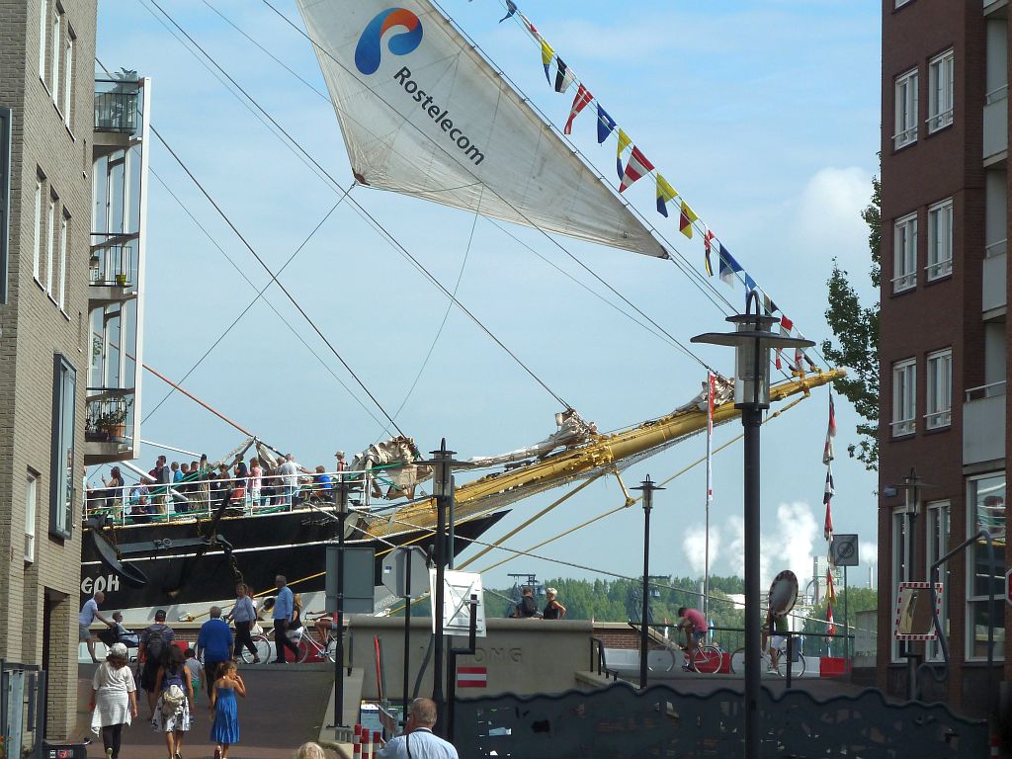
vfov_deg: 10.8
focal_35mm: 137
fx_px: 4005
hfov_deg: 14.4
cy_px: 380
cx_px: 506
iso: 80
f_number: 5
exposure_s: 1/500
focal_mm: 22.5
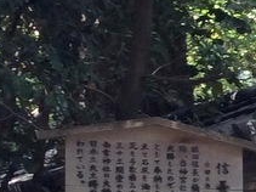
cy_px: 281
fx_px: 1345
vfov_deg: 8.0
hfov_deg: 9.7
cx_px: 597
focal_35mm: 182
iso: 32
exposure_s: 1/30
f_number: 2.4
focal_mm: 3.3
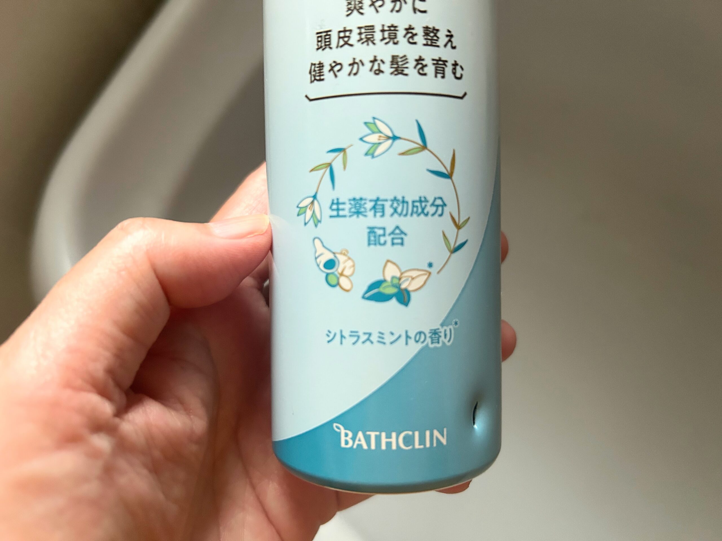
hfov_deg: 67.3
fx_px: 542
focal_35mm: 26
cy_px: 270
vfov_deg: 53.1
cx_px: 361
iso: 500
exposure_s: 1/60
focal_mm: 5.7
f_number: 1.5
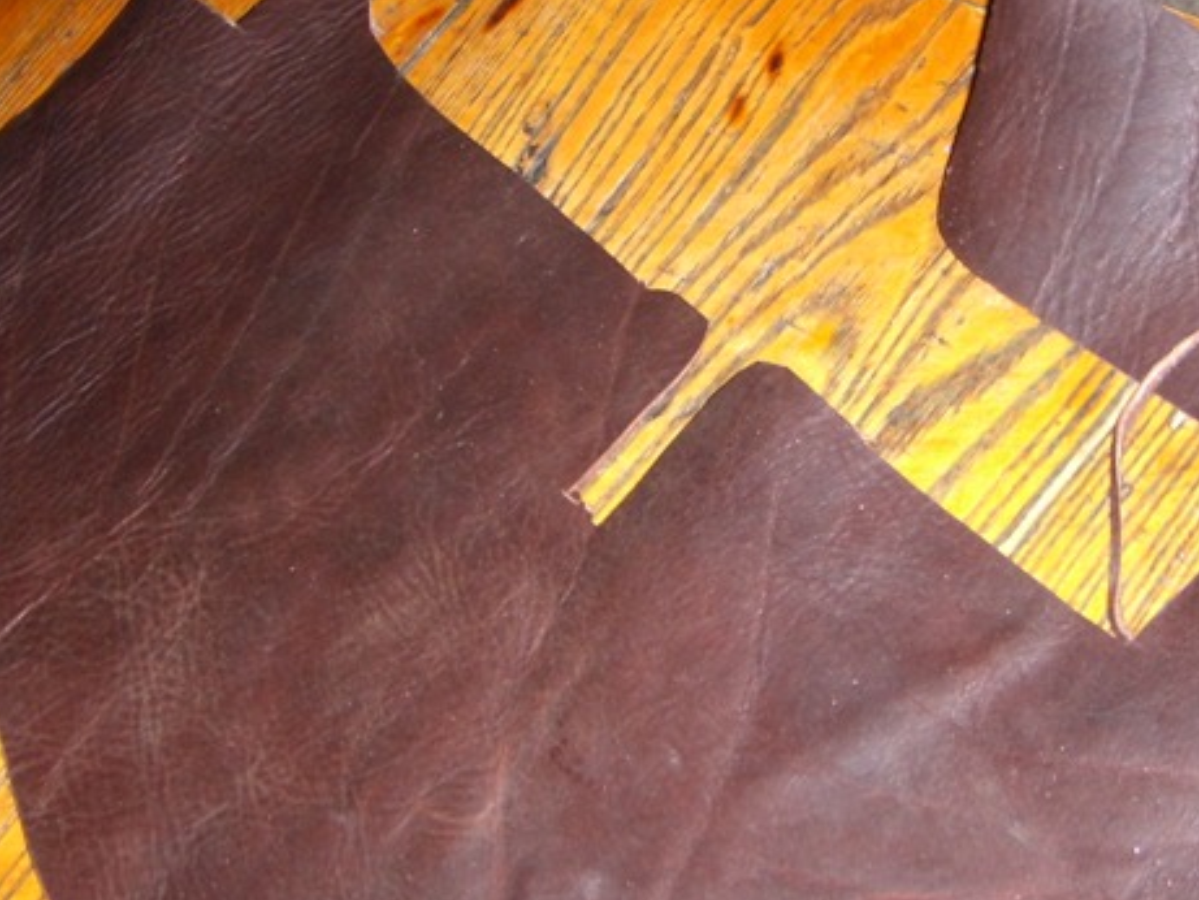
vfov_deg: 25.2
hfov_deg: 33.1
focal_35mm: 58
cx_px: 705
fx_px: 2009
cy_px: 473
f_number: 3.5
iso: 66
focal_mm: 6.4
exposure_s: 1/60.2
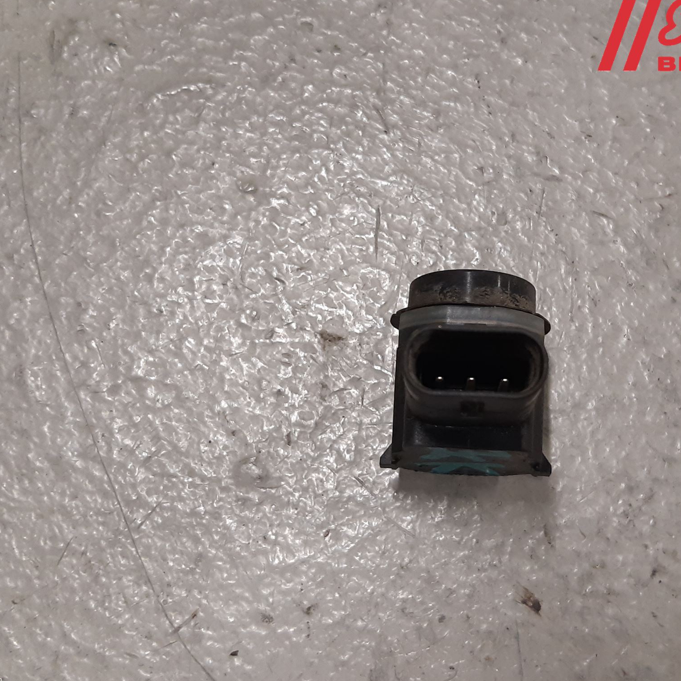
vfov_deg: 52.5
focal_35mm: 31
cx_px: 414
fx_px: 690
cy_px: 340
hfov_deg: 52.1
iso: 125
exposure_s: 1/50
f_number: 1.7
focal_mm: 3.93
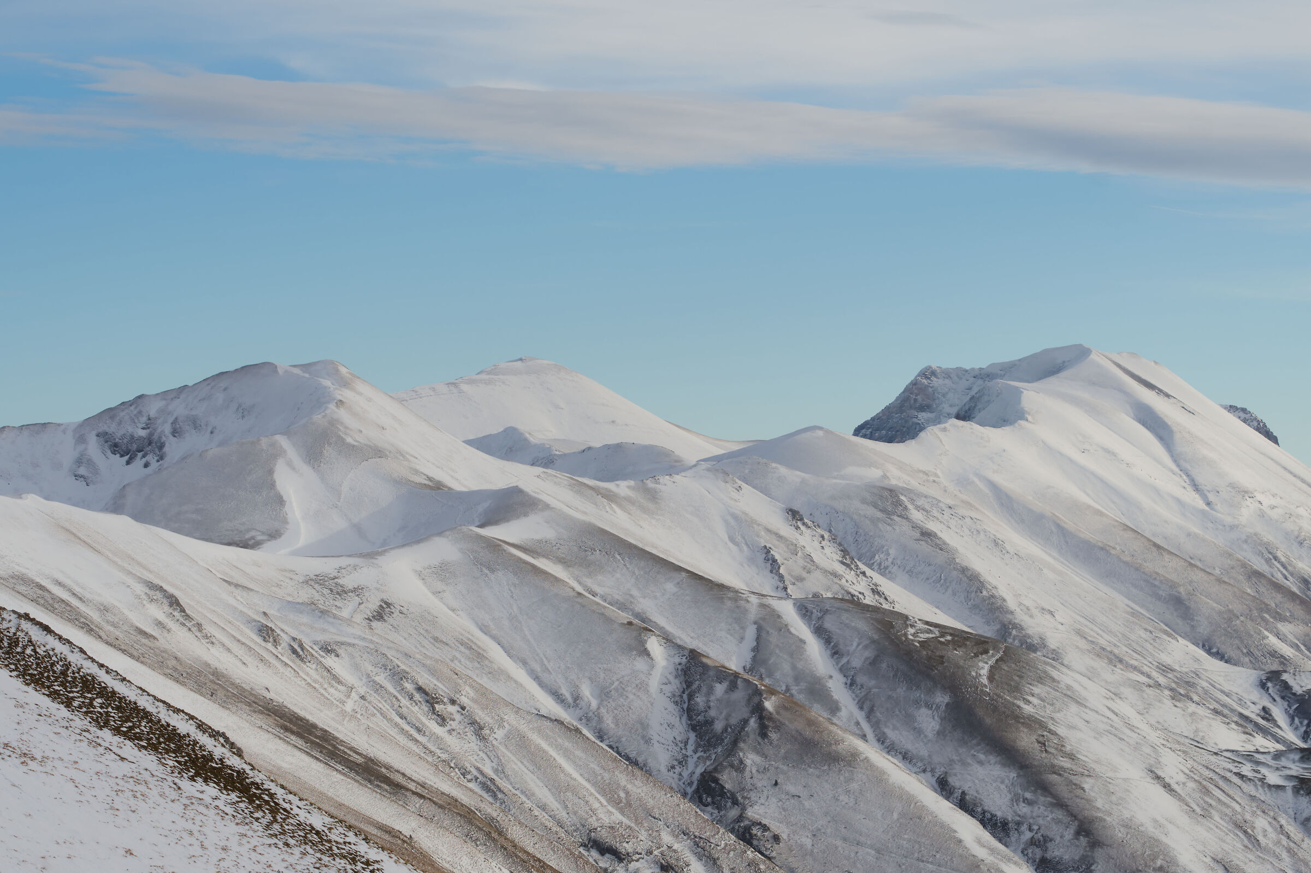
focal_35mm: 135
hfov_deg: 15.2
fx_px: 4914
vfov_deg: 10.2
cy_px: 436
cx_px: 656
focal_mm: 90
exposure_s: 1/1000
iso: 200
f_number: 5.6
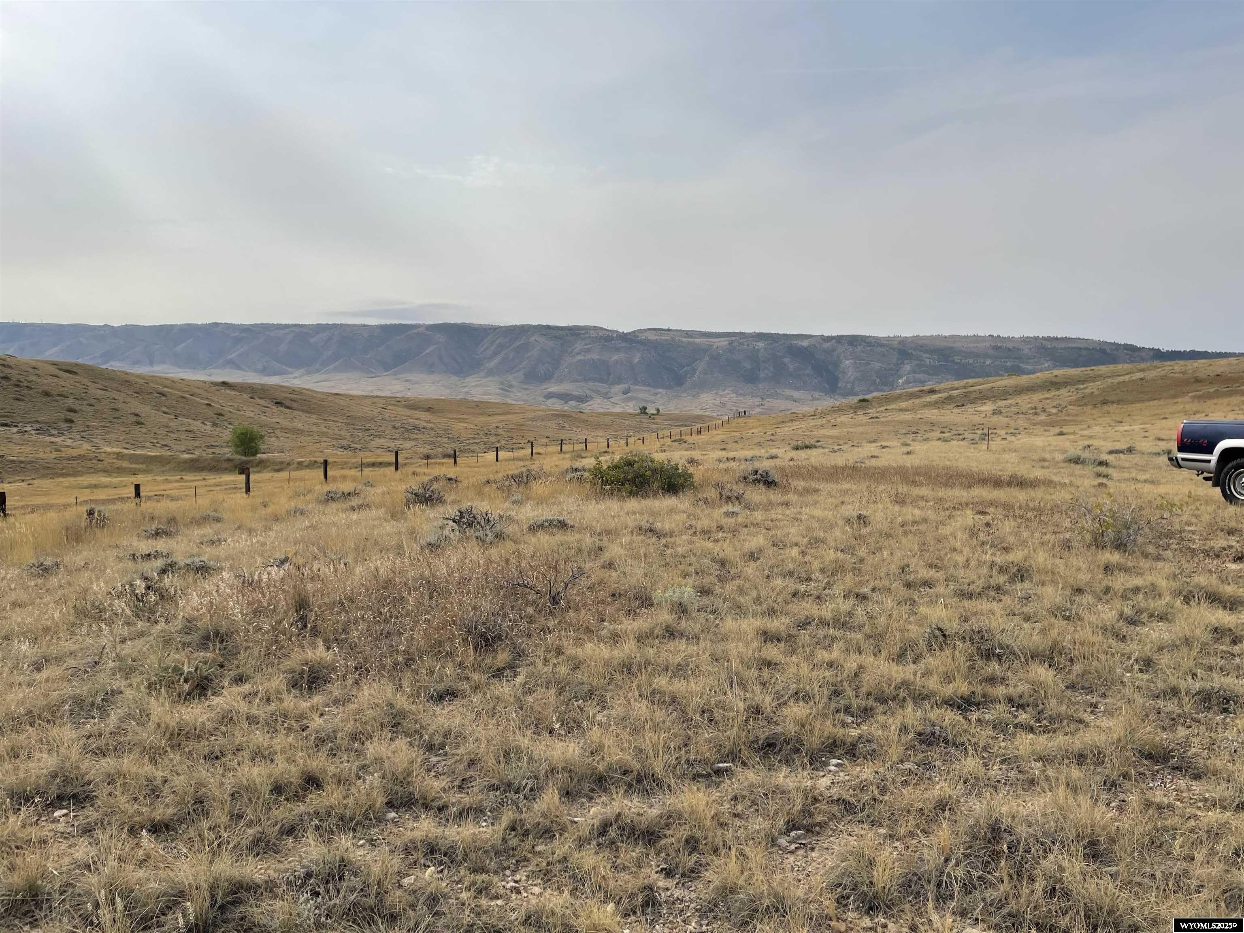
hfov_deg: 67.3
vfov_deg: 53.1
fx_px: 934
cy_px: 466
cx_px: 622
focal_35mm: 26
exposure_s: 1/6897
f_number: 1.6
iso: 32
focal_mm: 4.2
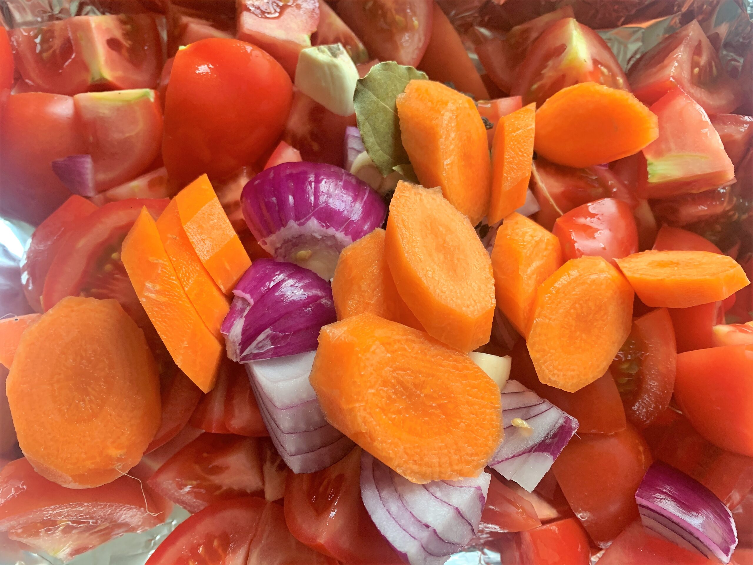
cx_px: 376
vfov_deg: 53.1
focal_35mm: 26
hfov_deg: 67.3
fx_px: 566
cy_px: 282
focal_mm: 4.25
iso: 160
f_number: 1.8
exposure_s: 1/60
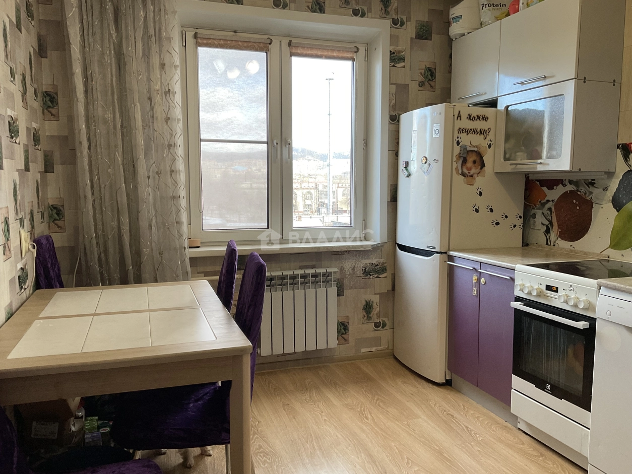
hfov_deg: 61.7
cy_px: 237
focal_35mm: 29
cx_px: 316
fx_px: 530
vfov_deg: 48.2
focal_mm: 3
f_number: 1.8
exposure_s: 1/50
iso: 40
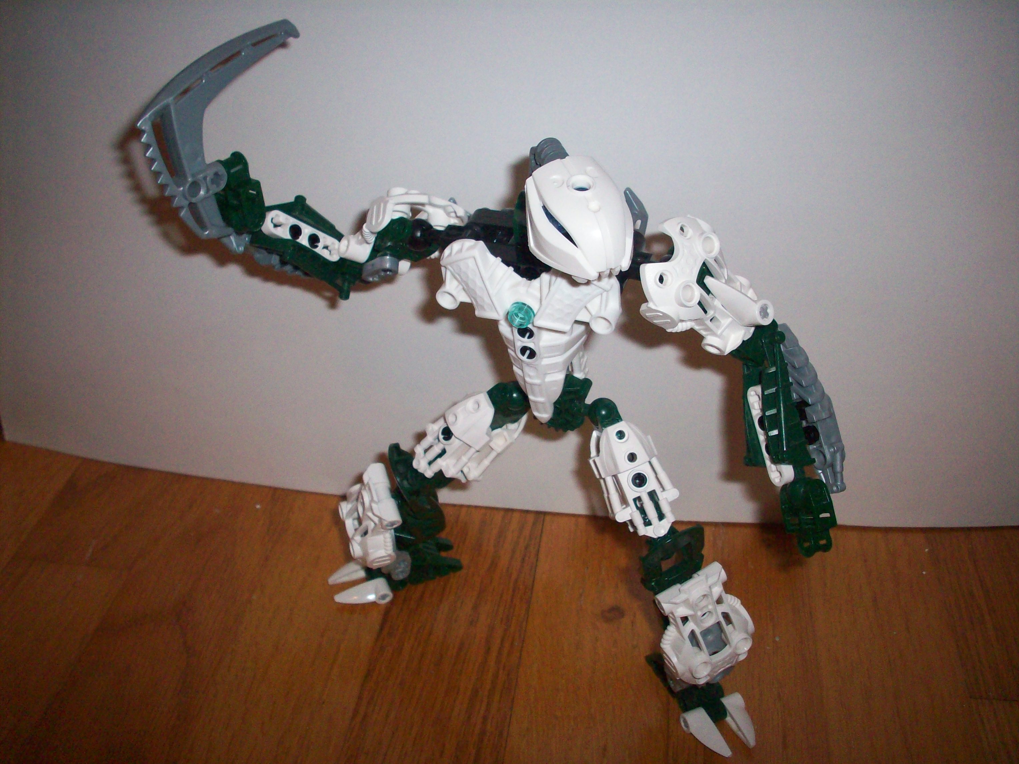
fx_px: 1089
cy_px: 382
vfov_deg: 38.7
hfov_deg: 50.1
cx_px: 510
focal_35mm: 37
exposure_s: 1/64
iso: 160
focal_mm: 6.2
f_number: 2.8
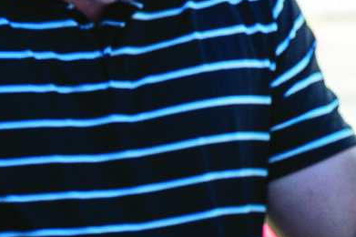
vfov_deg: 1.8
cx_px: -139
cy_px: 113
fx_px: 7430
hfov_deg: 2.7
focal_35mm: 752
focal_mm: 115
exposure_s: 1/250
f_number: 5.6
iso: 160
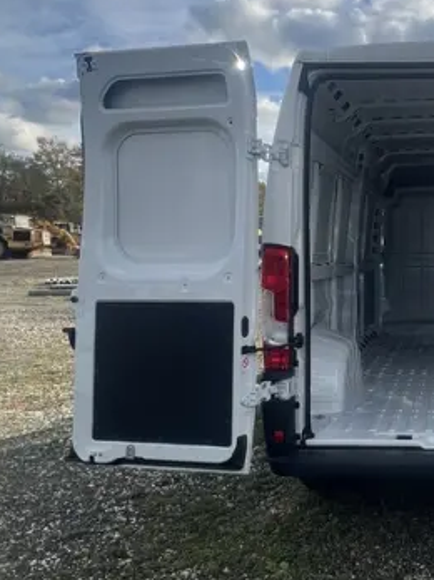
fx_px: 535
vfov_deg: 56.7
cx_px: 439
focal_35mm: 32
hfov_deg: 38.8
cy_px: 260
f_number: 1.8
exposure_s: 1/803
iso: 32
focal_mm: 1.57
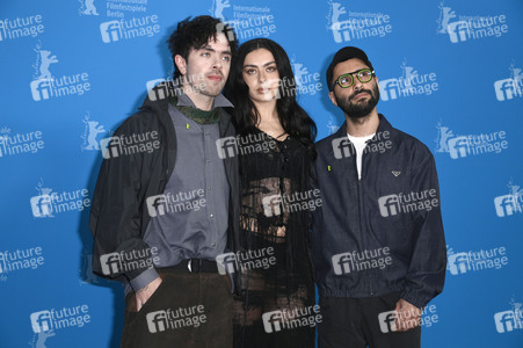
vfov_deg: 20.9
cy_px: 174
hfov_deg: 31.0
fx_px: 944
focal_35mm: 65
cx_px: 262
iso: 800
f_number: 5.6
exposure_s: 1/250
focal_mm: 65
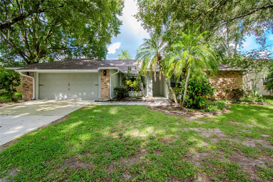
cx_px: 136
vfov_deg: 77.3
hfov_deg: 100.4
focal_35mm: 15
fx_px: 114
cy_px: 91
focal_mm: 10
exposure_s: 1/320
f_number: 9
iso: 800
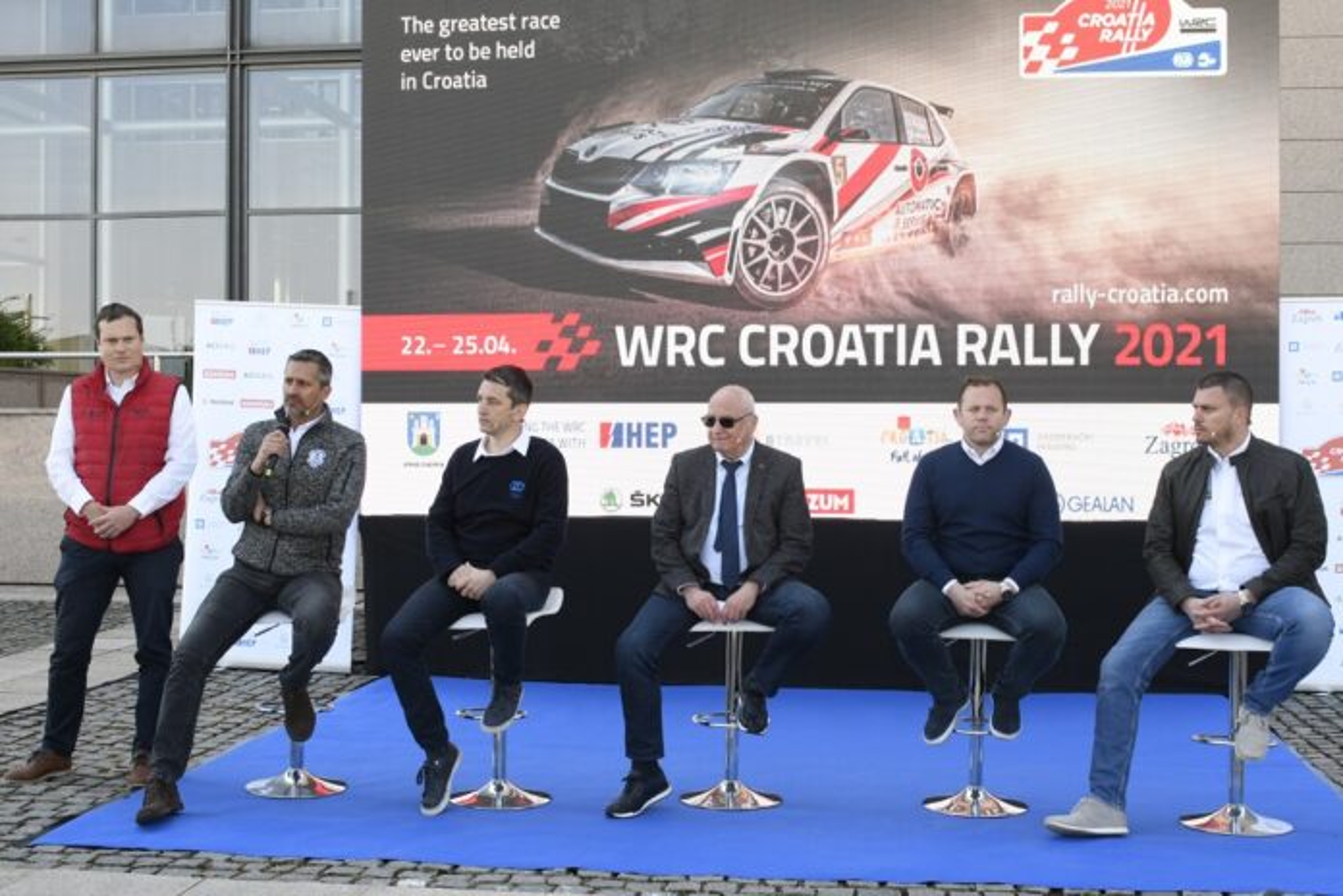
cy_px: 448
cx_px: 672
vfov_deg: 31.9
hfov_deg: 46.4
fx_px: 1567
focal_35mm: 42
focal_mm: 28
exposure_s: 1/100
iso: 200
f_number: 5.6
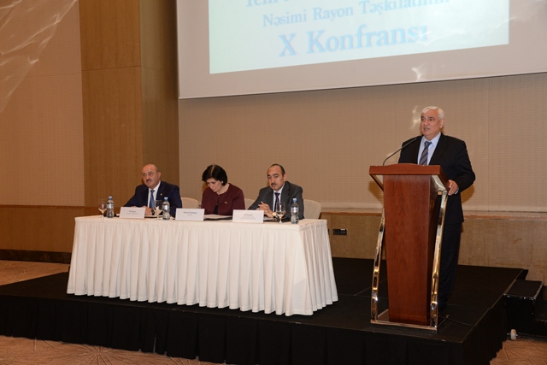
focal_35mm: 44
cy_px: 182
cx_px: 274
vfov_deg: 30.5
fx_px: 669
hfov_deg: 44.5
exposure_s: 1/100
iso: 2200
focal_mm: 44
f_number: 5.6
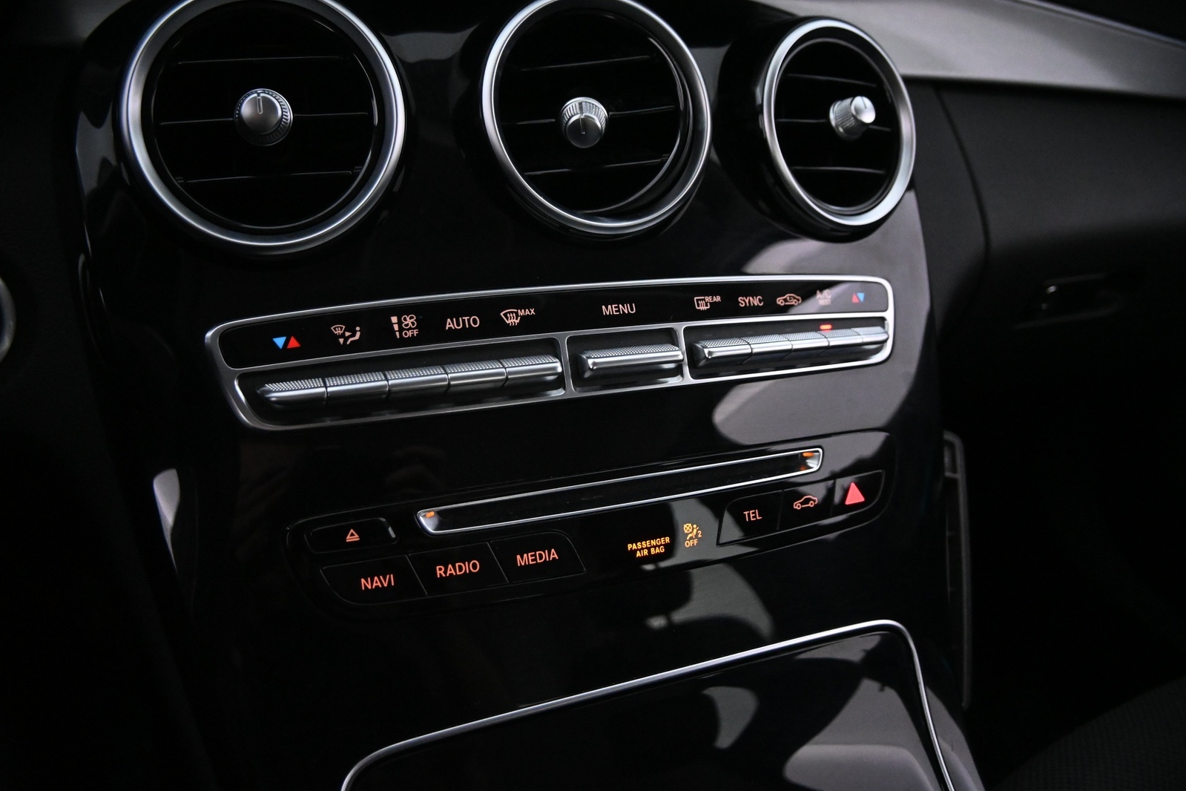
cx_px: 596
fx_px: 2504
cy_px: 392
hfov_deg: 26.7
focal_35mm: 76
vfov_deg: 17.9
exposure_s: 1/100
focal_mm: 50
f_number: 6.3
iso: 5000
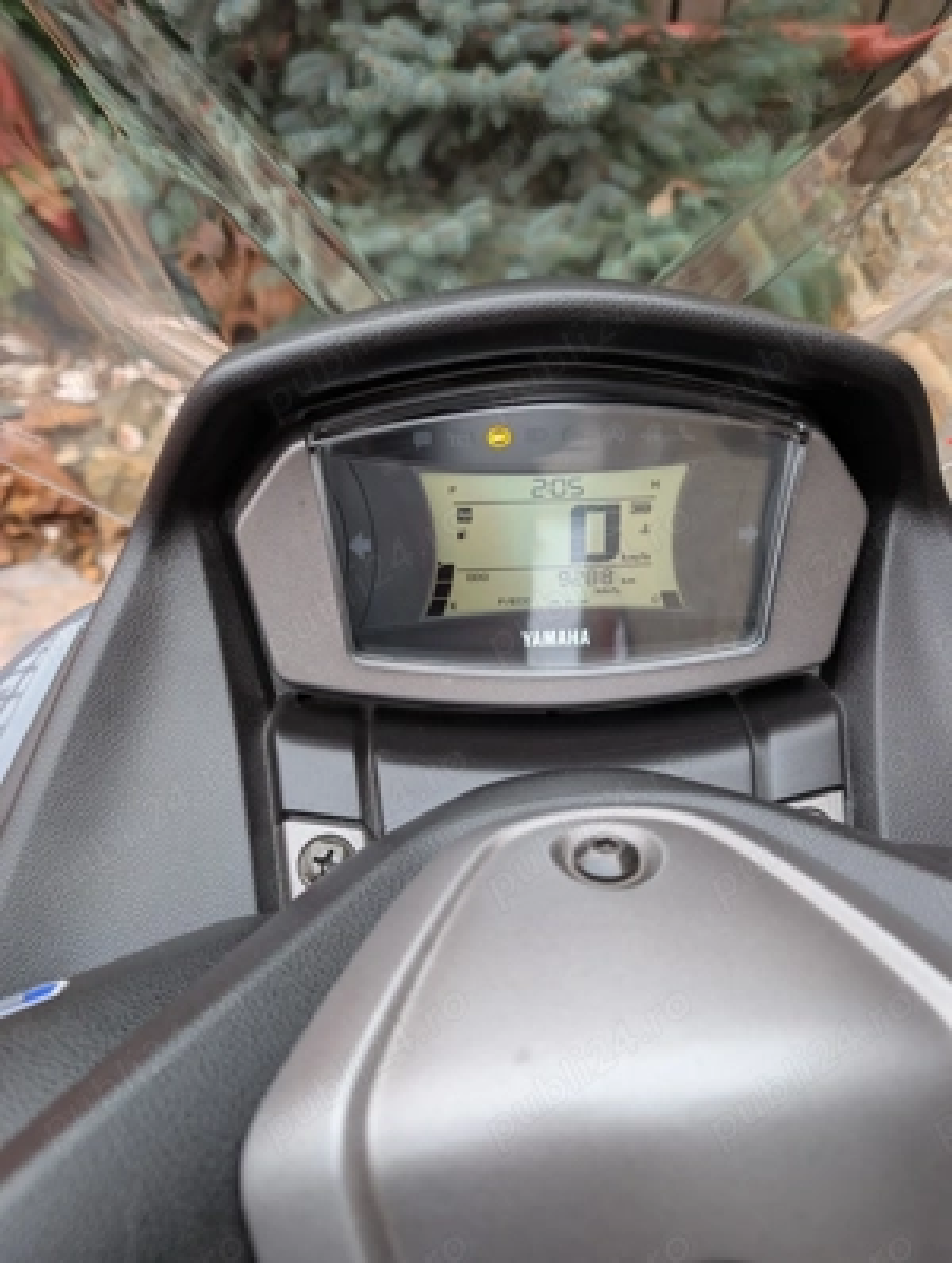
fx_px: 877
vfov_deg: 71.5
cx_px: 476
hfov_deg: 57.0
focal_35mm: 24
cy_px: 632
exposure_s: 1/72.6
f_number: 1.68
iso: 19
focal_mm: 6.9
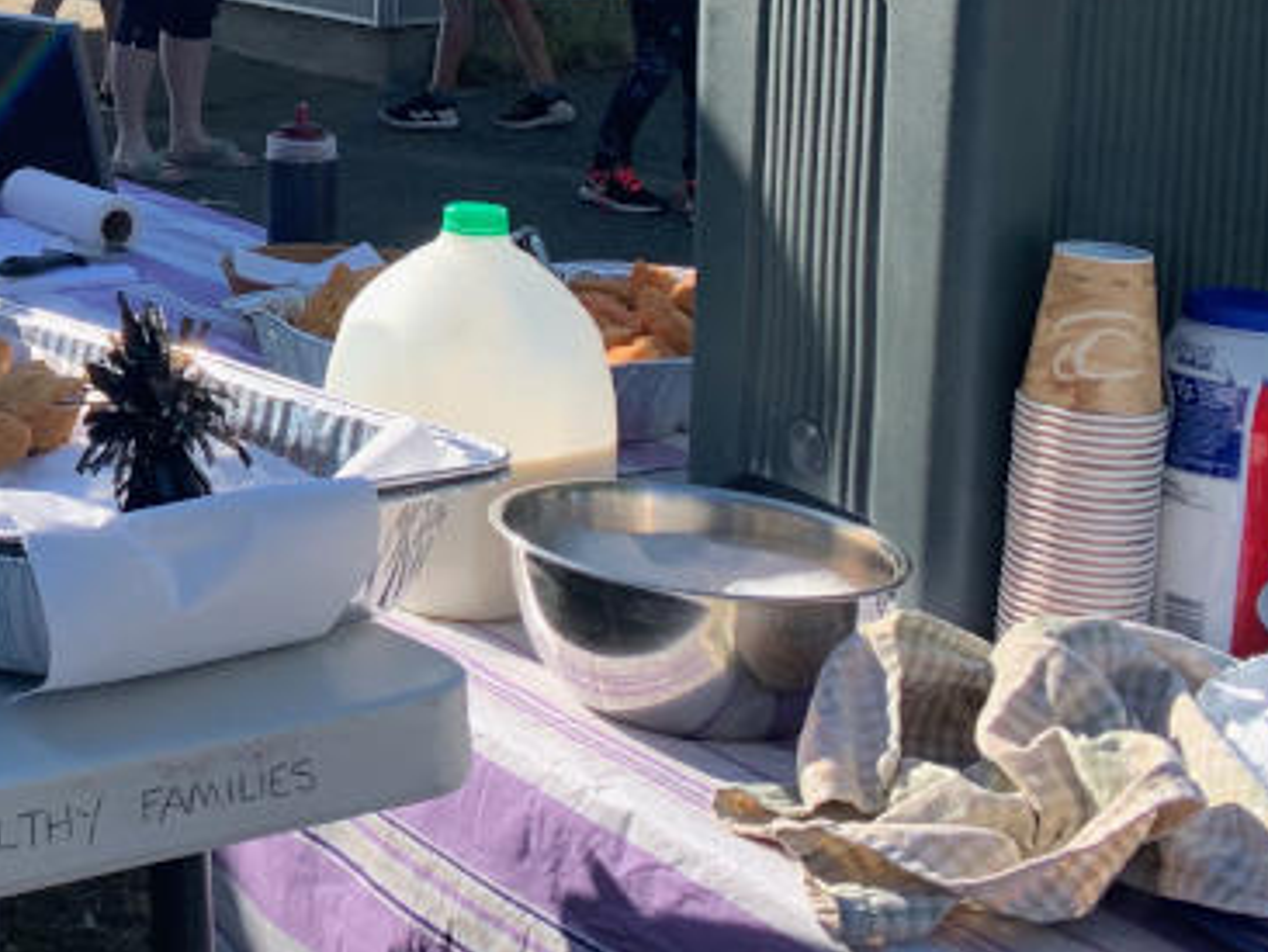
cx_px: -357
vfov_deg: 20.2
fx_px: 2602
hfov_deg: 24.2
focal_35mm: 71
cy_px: 38
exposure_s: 1/561
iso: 25
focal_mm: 4.25
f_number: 1.8
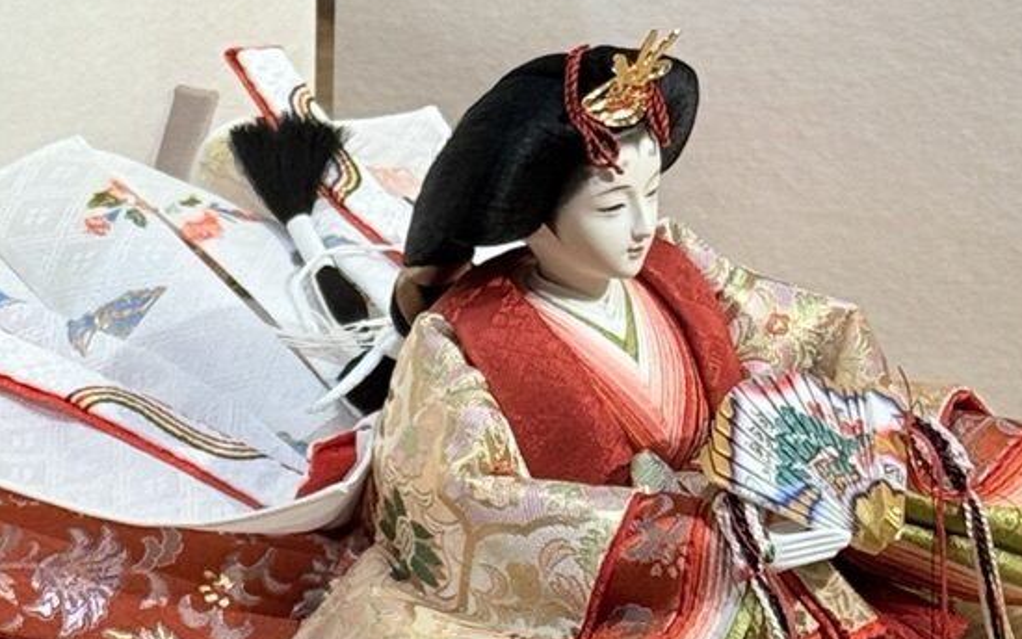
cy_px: 609
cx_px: -186
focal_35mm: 185
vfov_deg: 7.1
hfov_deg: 11.1
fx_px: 5154
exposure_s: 1/145
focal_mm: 6.76
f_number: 1.78
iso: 50
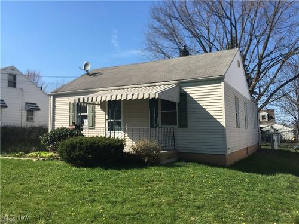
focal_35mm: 29
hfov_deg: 61.7
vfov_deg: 48.2
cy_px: 112
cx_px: 150
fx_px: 250
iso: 25
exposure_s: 1/1166
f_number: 2.2
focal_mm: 4.15
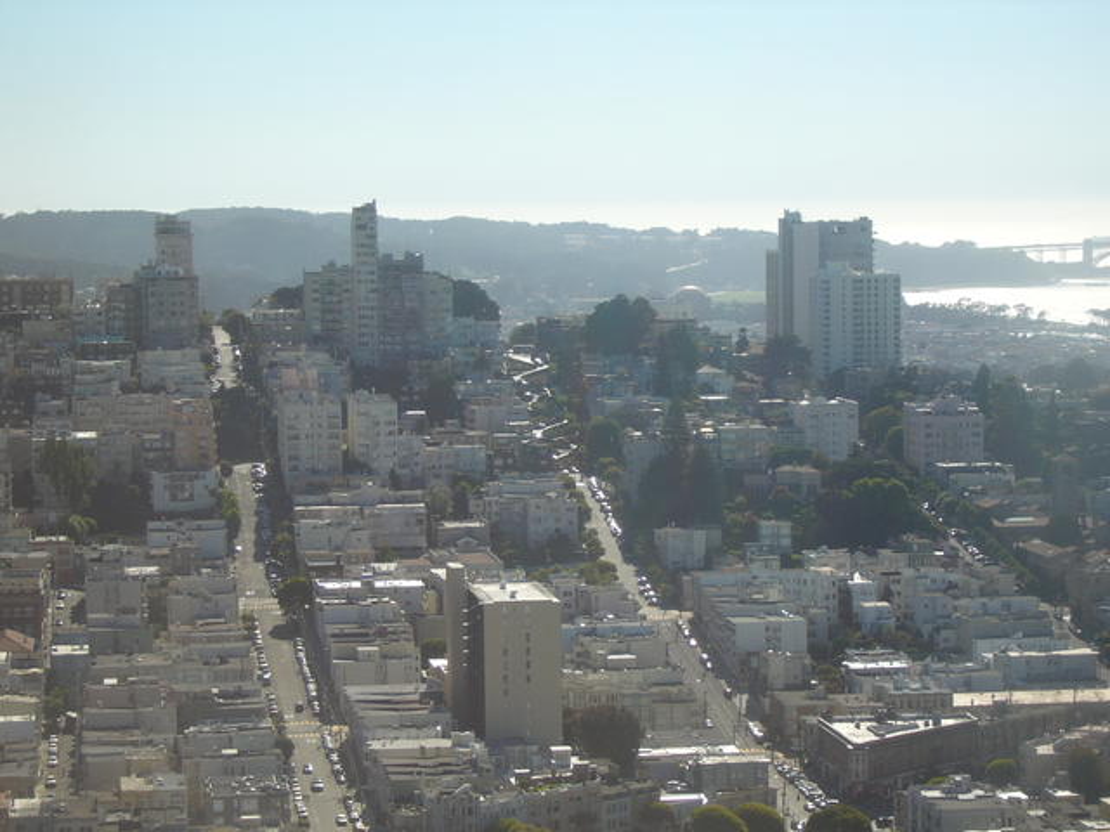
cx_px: 555
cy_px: 416
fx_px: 3367
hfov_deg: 18.7
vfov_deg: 14.1
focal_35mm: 105
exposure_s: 1/60
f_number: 14
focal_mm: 17.4
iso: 50
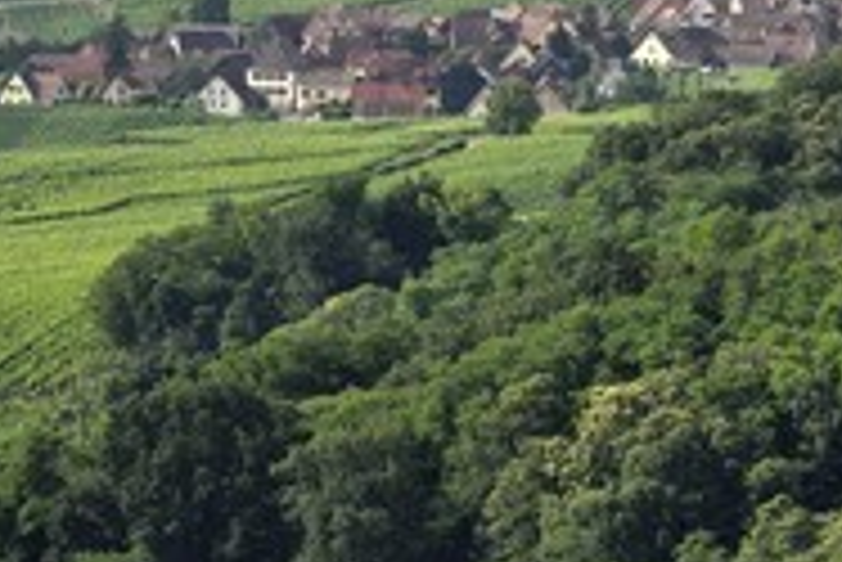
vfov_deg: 3.1
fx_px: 10509
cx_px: 351
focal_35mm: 449
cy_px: -13
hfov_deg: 4.6
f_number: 9
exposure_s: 1/250
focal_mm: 200
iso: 200
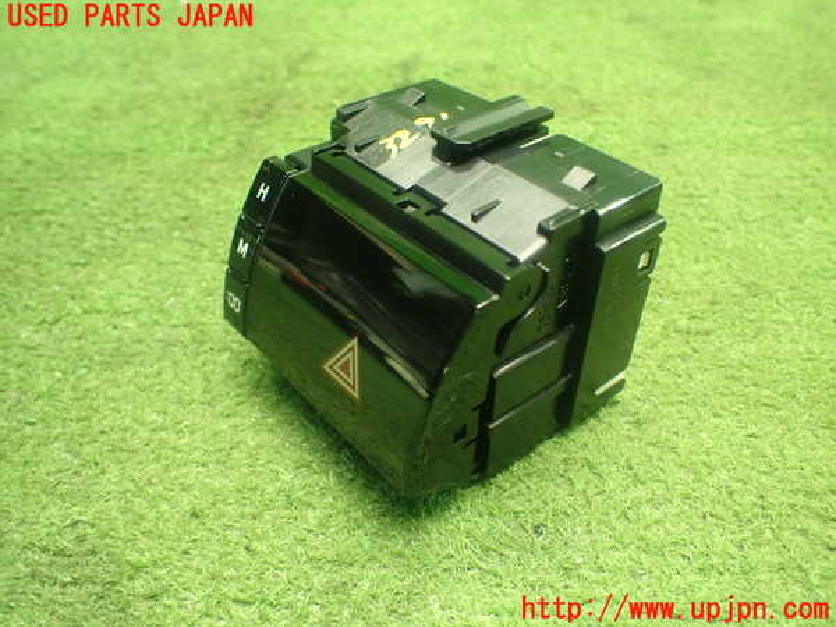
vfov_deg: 46.8
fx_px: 725
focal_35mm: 30
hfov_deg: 60.0
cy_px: 314
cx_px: 418
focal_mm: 5.4
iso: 800
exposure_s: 1/50
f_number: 2.3
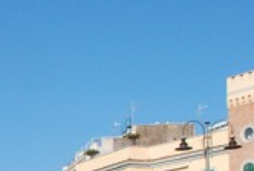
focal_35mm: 119
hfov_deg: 16.2
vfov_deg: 11.0
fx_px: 843
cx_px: -80
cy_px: 292
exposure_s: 1/2000
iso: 1000
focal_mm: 22
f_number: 8
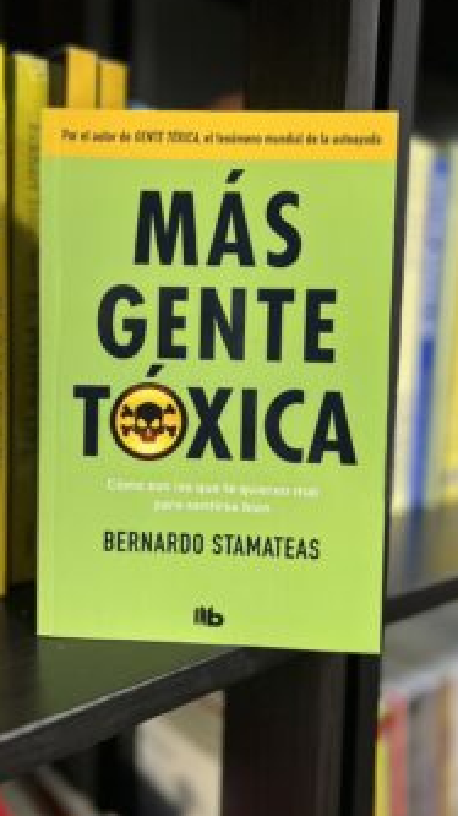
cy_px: 355
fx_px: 735
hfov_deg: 34.5
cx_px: 186
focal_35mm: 34
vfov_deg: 57.9
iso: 250
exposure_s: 1/60
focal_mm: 5.7
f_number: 1.5
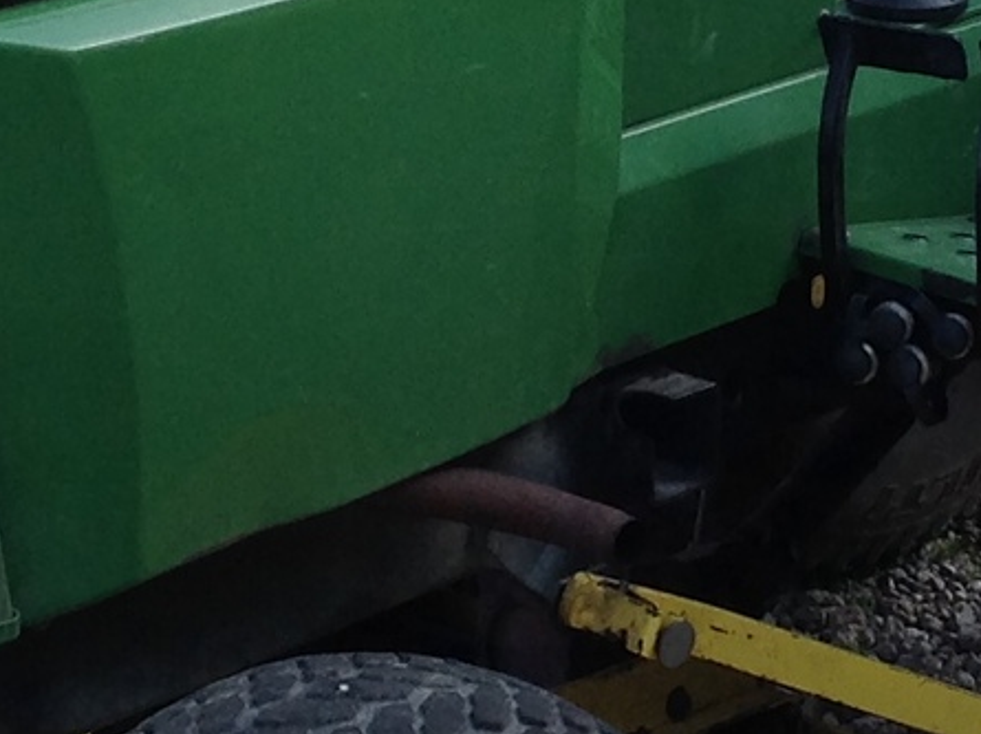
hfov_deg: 12.2
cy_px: 185
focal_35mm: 161
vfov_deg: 9.2
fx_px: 4559
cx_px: 805
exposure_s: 1/392
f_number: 2.4
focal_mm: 4.28
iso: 50
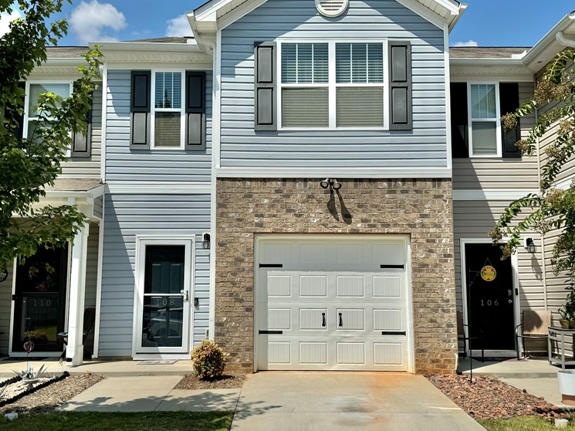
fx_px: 548
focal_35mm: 33
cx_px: 284
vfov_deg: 42.8
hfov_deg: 55.4
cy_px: 240
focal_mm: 6.76
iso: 80
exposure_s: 1/7937
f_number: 1.78
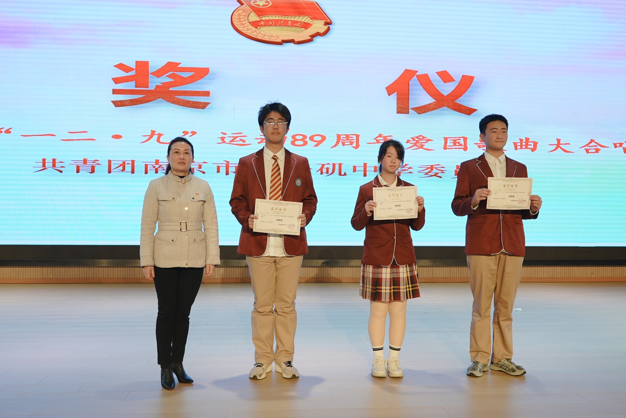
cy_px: 209
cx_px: 313
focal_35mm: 36
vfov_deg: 36.9
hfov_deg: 53.1
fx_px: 626
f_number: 2.8
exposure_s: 1/200
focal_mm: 24
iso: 125
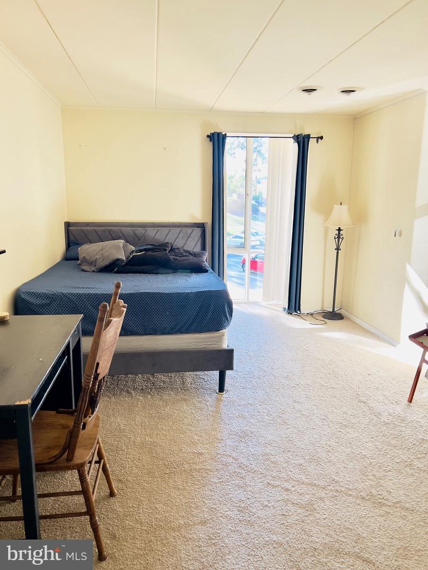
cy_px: 285
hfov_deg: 53.1
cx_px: 214
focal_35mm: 26
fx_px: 429
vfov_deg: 67.3
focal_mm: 5.7
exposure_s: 1/120
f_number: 1.5
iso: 100
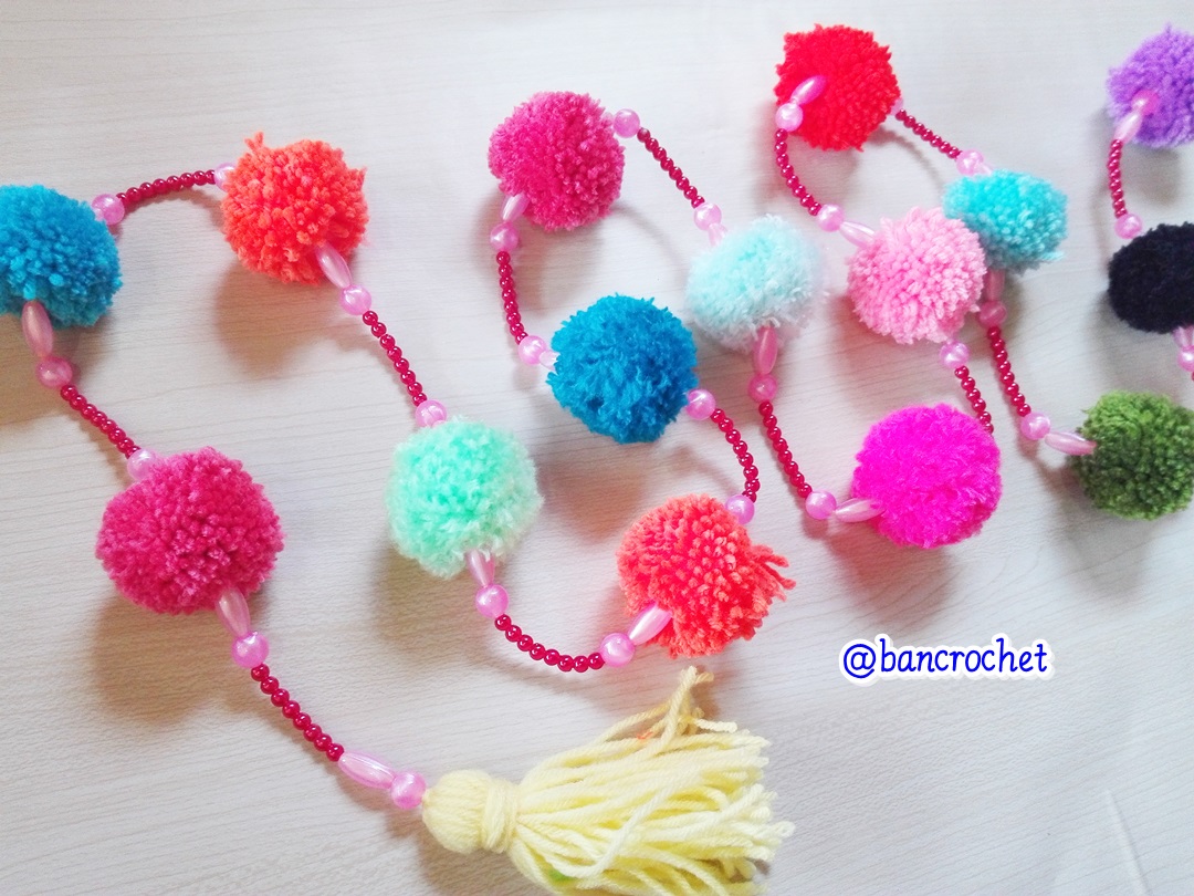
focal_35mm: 27
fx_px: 931
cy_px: 448
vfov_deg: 51.4
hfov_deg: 65.3
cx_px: 597
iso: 290
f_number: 2
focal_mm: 3.79
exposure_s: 1/33
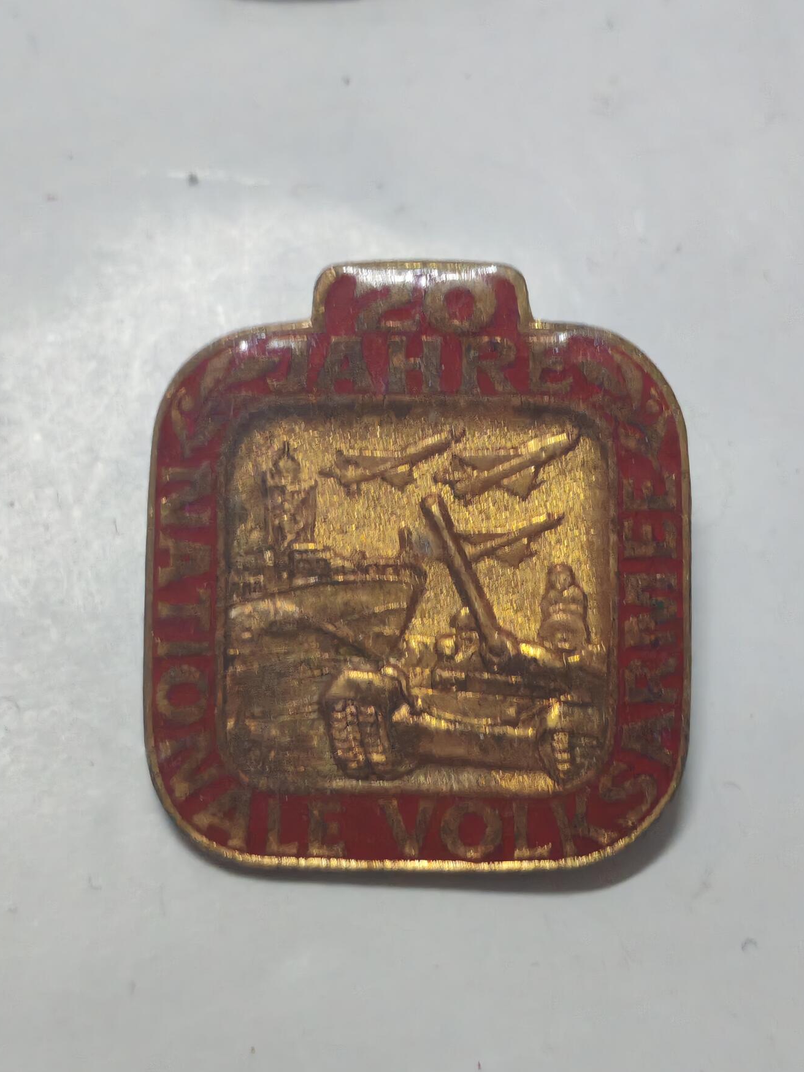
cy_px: 531
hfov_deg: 21.0
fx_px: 2169
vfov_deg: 27.8
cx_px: 407
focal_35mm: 70
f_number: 1.95
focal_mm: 5.52
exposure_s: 1/33
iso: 800
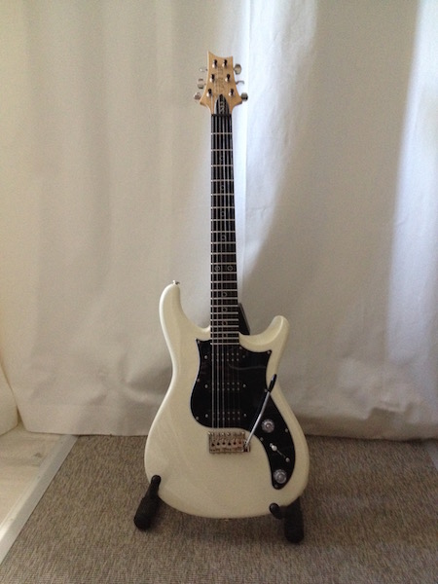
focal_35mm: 35
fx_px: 590
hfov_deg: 40.7
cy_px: 292
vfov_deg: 52.6
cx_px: 219
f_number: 2.4
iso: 400
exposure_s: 1/20
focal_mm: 4.28
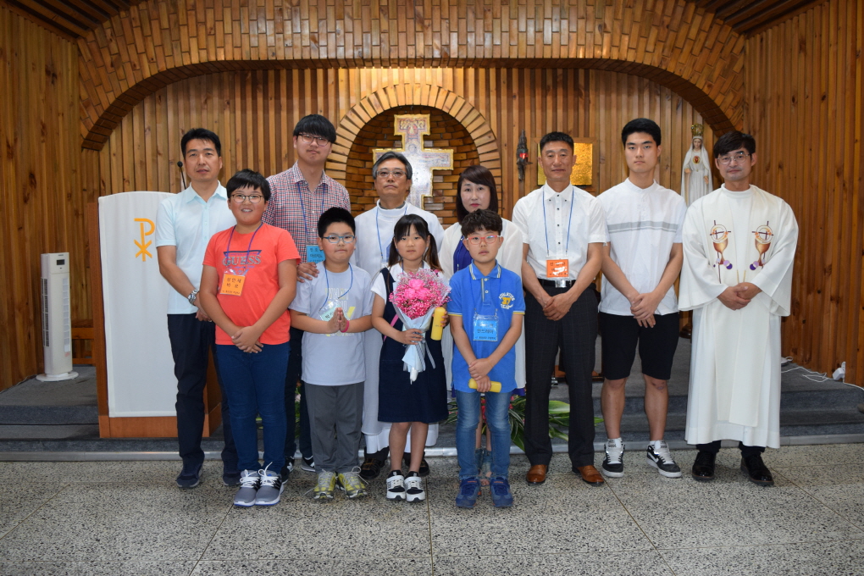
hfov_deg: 59.5
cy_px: 288
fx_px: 756
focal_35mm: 32
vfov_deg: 41.7
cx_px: 432
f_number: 5
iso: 800
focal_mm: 21
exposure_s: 1/100
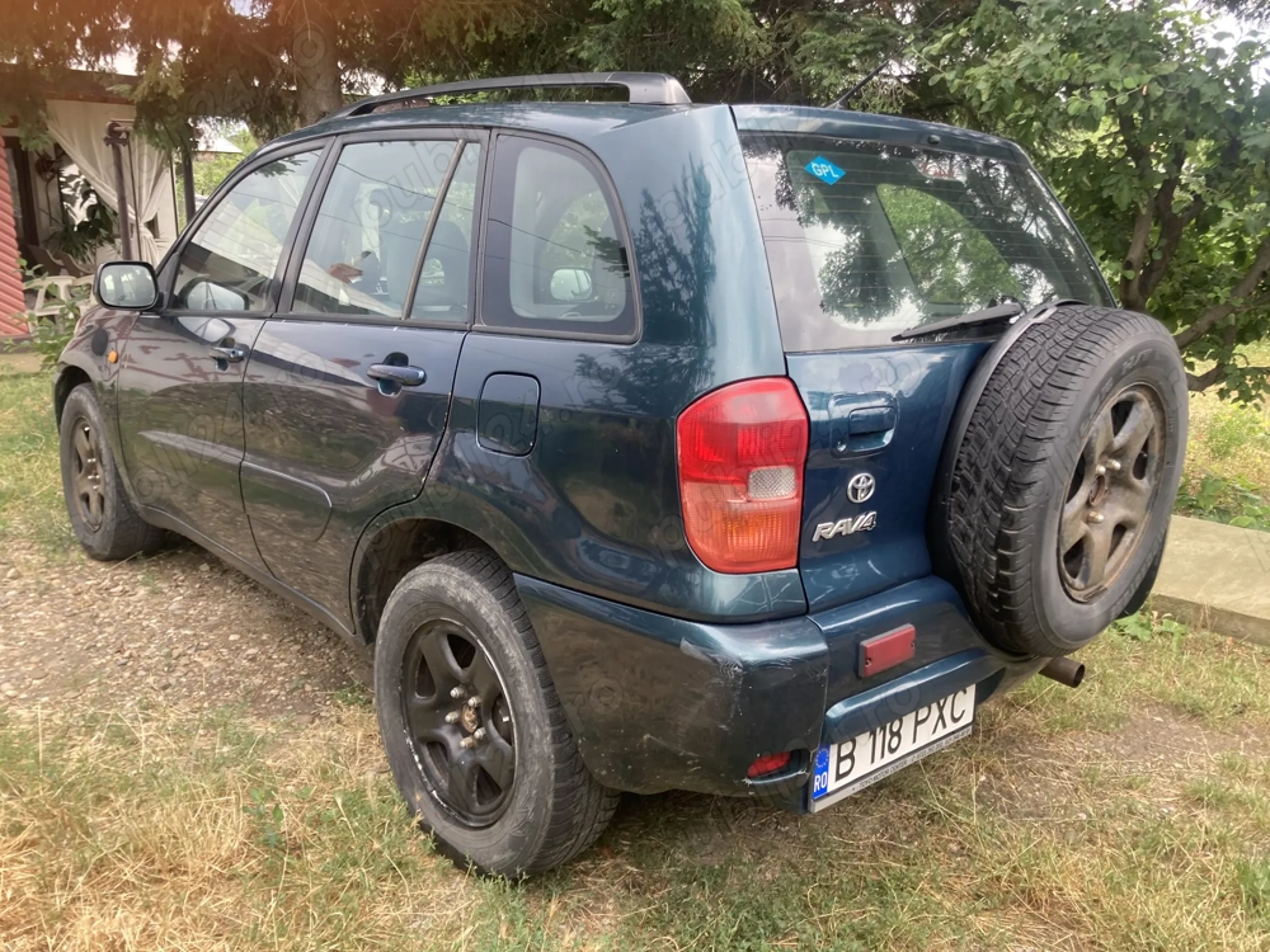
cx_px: 635
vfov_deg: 49.7
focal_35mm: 28
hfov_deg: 63.4
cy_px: 476
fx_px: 1027
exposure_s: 1/122
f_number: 1.8
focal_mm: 3.99
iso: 25
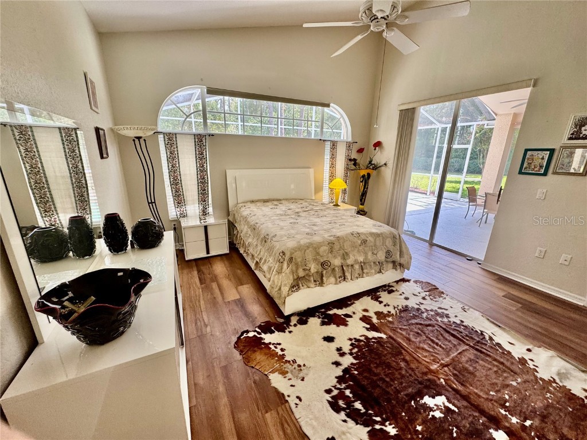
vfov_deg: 85.7
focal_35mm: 14
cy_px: 220
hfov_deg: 102.1
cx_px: 294
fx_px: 237
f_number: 2.2
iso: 160
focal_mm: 2.22
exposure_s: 1/120
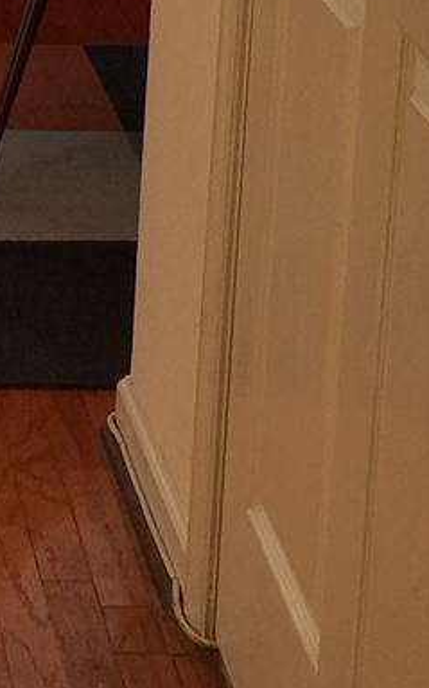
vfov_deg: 15.5
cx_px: -267
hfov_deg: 9.6
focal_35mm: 131
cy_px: -79
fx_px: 2453
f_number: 2.2
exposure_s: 1/17
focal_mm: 4.15
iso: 80
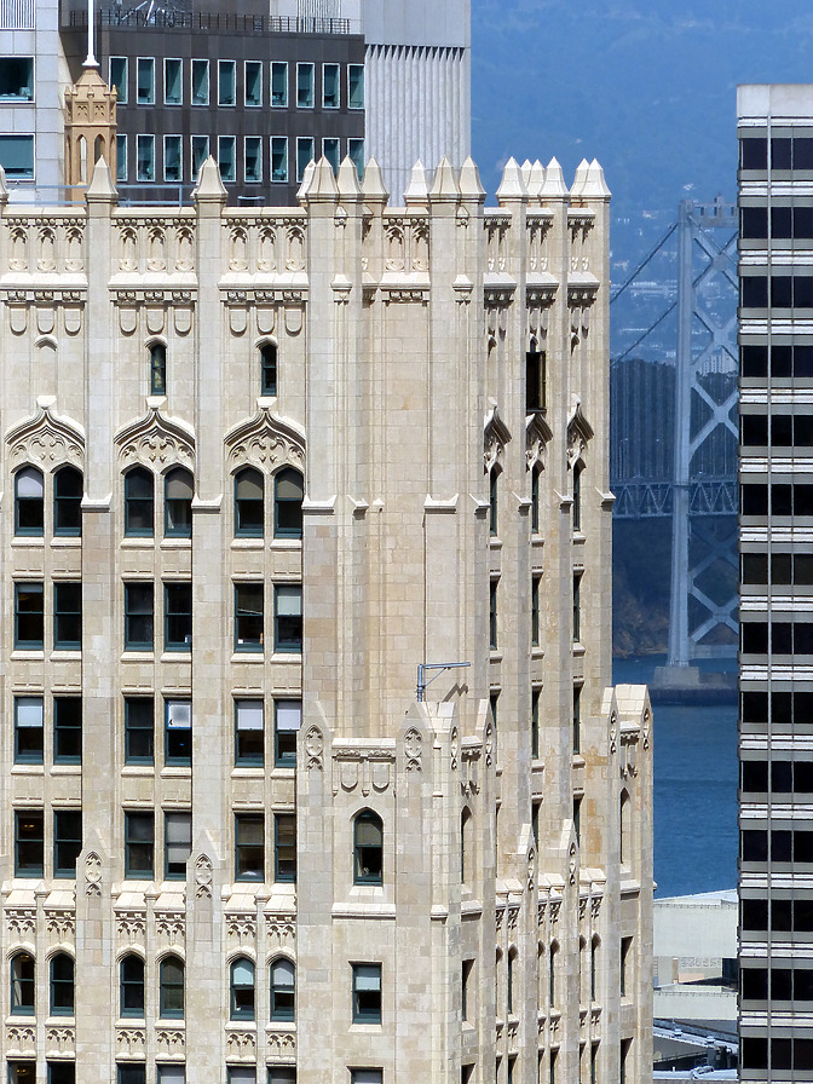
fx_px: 13716
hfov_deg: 3.4
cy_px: 543
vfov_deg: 4.5
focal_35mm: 438
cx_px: 406
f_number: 4.5
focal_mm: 78.4
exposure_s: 1/1600
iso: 100
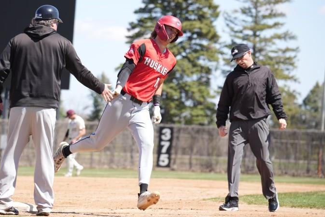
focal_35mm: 228
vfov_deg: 6.0
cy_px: 108
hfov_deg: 9.0
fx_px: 2061
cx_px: 133
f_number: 5.6
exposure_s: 1/861
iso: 400
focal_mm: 189.1
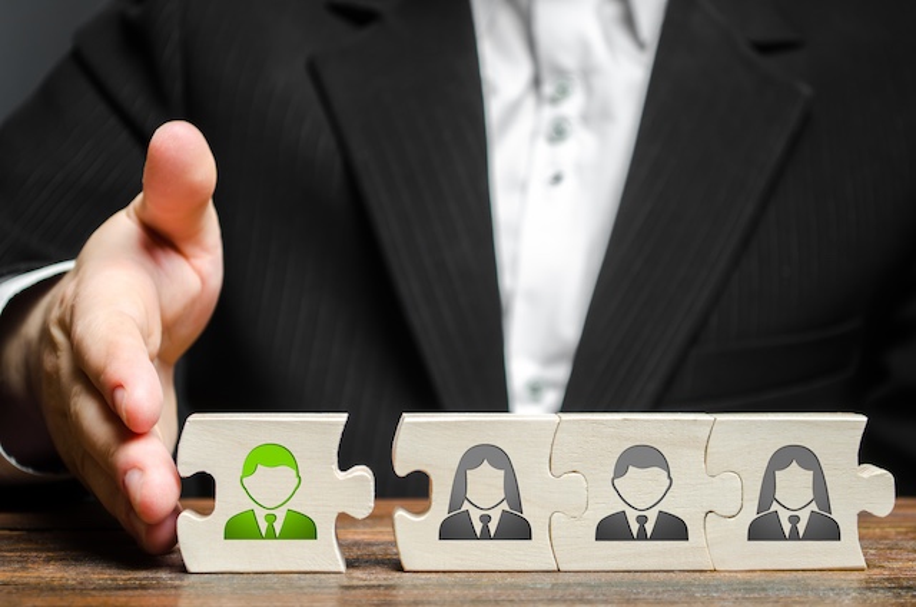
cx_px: 458
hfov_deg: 27.0
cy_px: 304
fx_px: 1905
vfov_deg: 18.1
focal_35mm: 75
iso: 100
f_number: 5.6
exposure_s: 1/160
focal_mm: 50
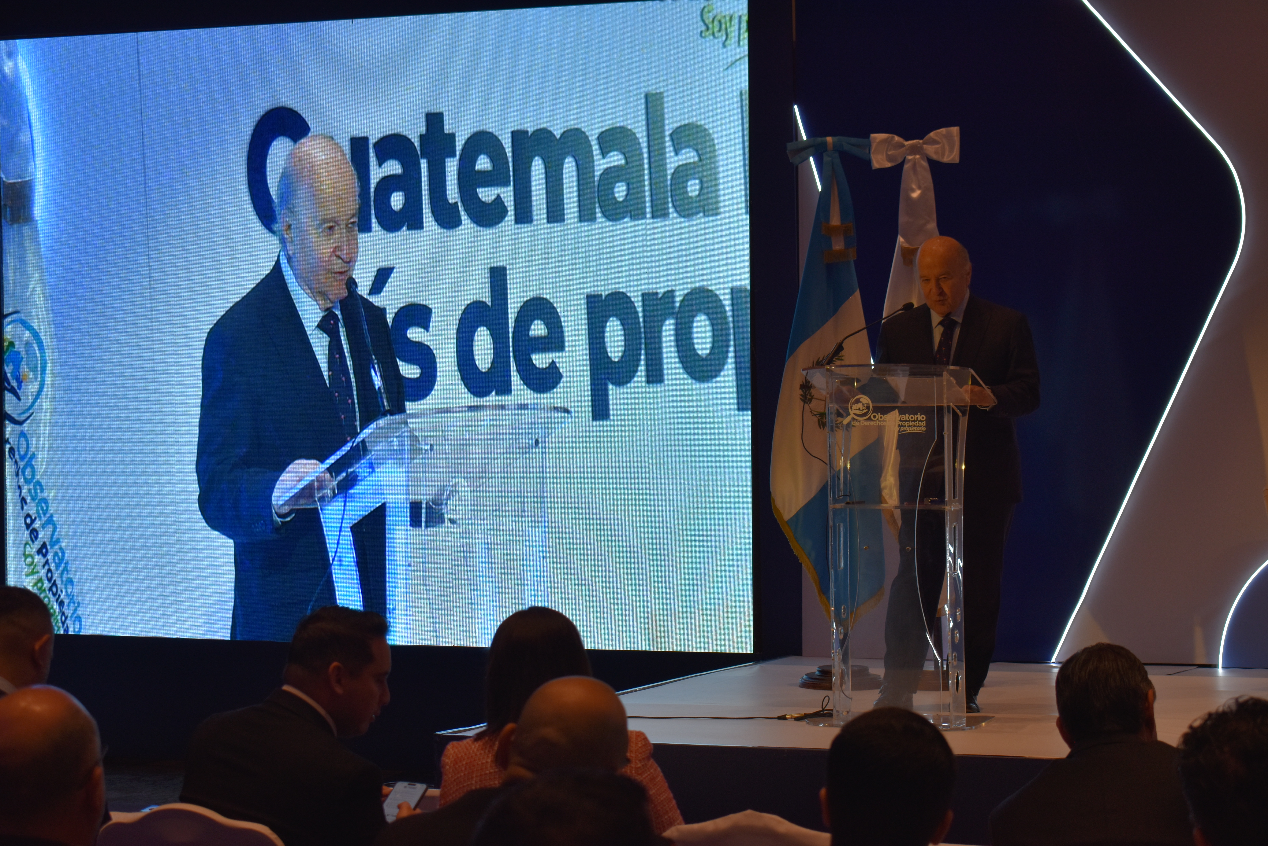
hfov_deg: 26.0
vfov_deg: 17.5
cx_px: 634
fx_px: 2747
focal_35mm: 78
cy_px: 423
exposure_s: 1/125
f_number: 5.6
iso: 250
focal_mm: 52
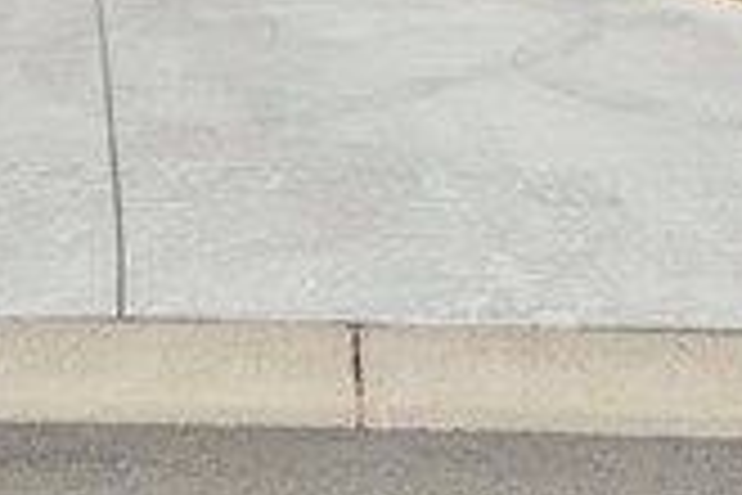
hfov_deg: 20.0
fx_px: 2040
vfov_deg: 13.3
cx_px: 9
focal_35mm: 99
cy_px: -158
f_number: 8
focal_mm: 10
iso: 400
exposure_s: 1/1000
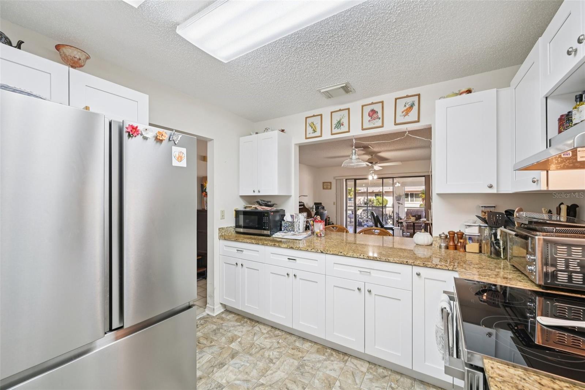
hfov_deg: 104.3
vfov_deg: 81.2
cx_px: 292
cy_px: 195
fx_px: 227
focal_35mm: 14
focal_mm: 14
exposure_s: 1/25
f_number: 8
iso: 400
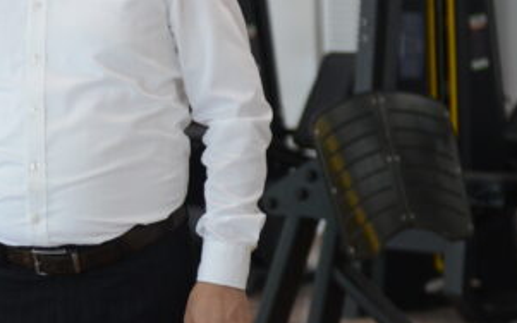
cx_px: -117
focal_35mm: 208
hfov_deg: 9.9
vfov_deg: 6.3
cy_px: 90
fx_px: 2930
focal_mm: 60
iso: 1600
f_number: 2.8
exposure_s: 1/200
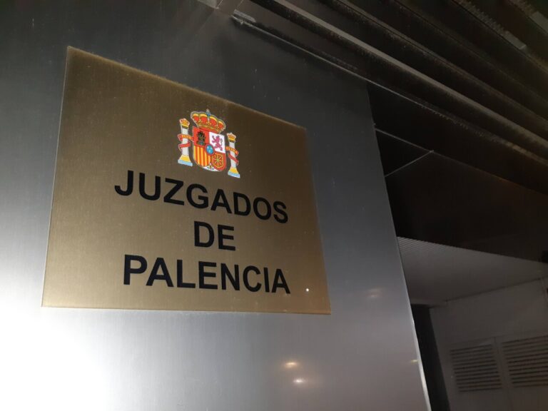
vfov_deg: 53.1
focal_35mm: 26
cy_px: 206
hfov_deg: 67.3
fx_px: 412
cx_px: 274
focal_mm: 3.93
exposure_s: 1/33
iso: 200
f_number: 1.7
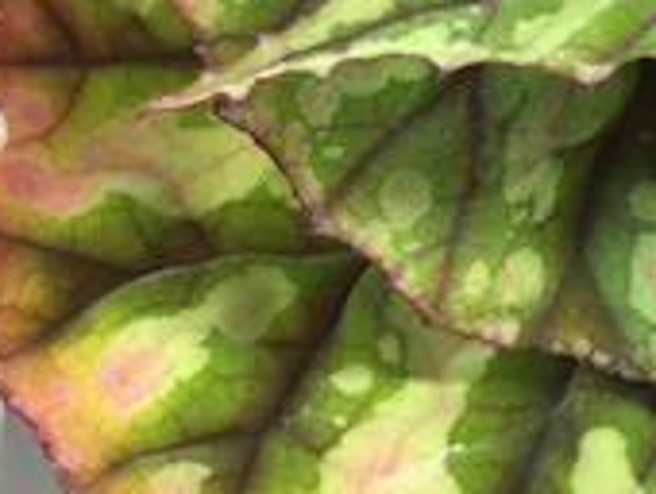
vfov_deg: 13.6
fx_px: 2069
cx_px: 872
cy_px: 124
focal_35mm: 109
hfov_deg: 16.9
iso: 32
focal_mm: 4.15
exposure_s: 1/15
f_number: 2.2
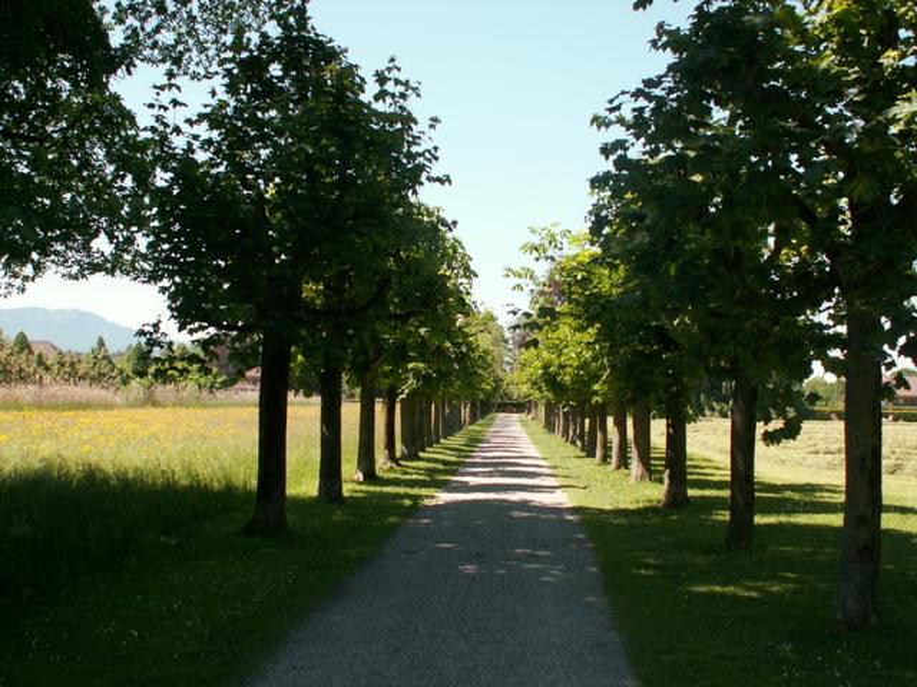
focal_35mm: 41
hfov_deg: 45.8
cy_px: 344
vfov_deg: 35.1
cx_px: 458
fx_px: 1086
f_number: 3.2
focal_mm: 6.79
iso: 50
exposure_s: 1/250
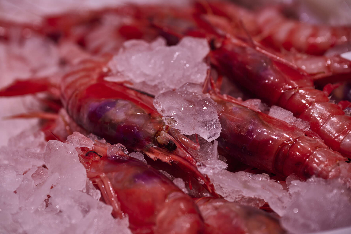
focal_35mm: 120
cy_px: 117
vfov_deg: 11.4
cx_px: 176
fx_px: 1170
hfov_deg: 17.1
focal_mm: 120
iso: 140
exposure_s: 1/250
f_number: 6.3
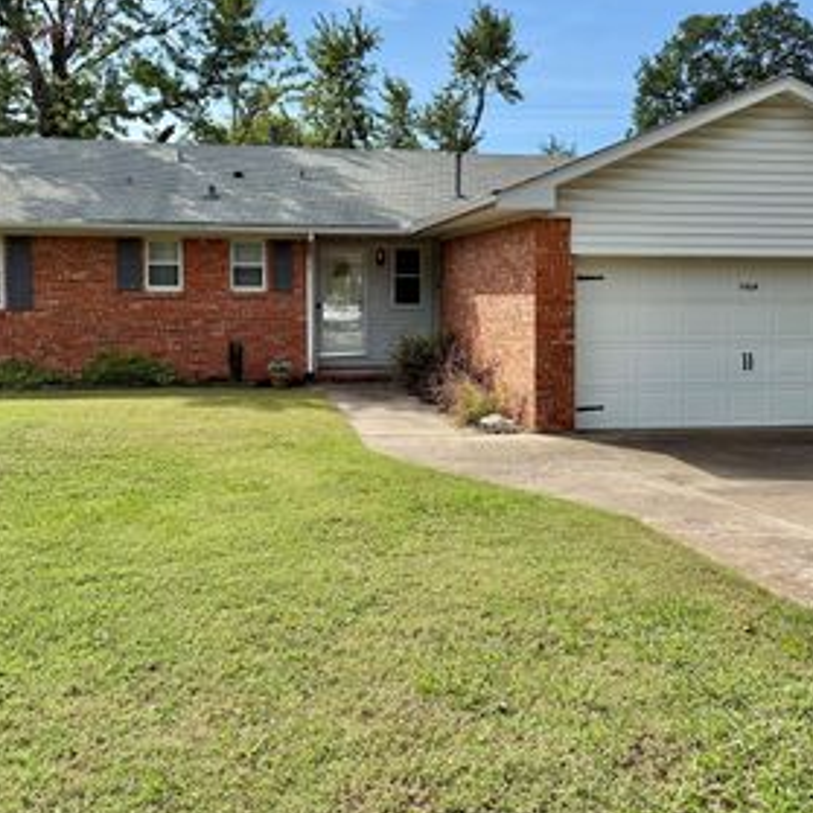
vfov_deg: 43.6
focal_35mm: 38
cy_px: 322
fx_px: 1010
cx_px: 437
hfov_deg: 43.8
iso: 125
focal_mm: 6.76
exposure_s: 1/6173
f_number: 1.78
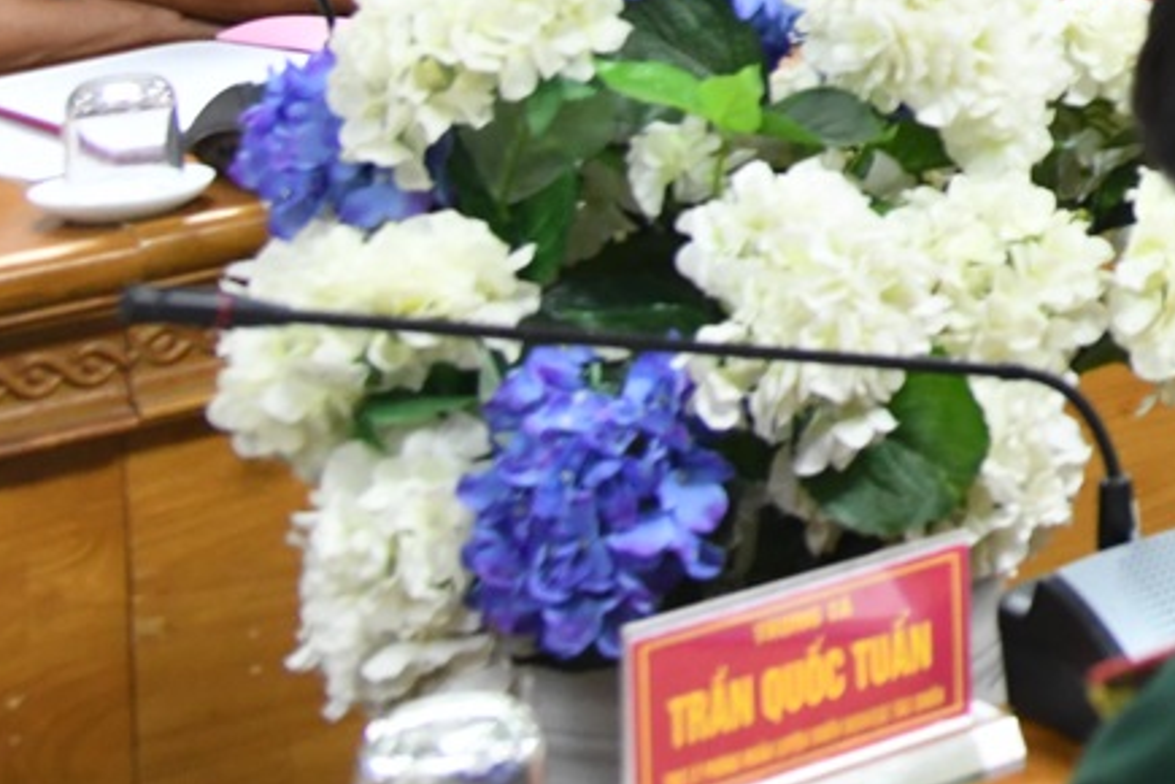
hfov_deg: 15.0
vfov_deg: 12.0
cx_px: 2463
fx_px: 3459
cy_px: -595
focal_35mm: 106
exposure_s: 1/50
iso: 1600
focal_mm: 24
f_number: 5
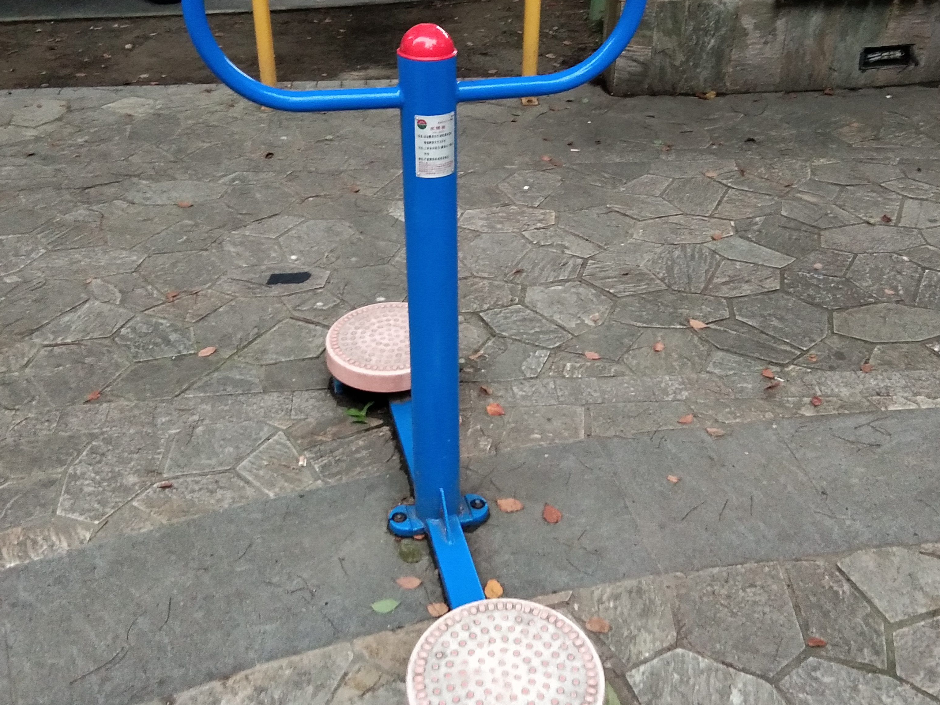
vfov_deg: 34.3
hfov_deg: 44.8
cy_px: 308
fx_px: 1141
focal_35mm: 42
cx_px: 478
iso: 640
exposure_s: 1/20
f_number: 2.2
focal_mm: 3.69
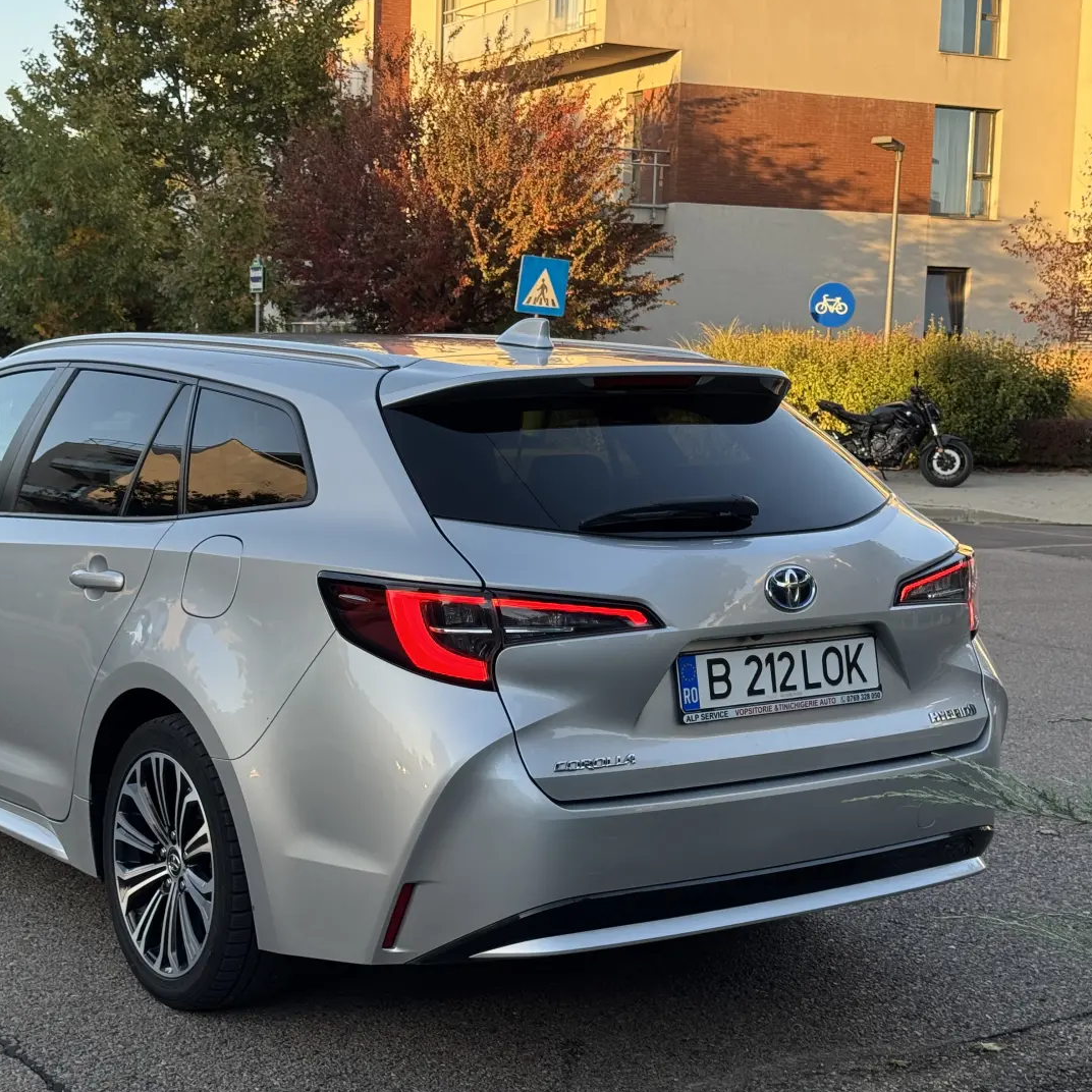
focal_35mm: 57
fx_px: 2034
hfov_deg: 29.9
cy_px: 546
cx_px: 389
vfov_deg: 30.0
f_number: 1.78
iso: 64
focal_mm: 6.76
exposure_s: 1/383
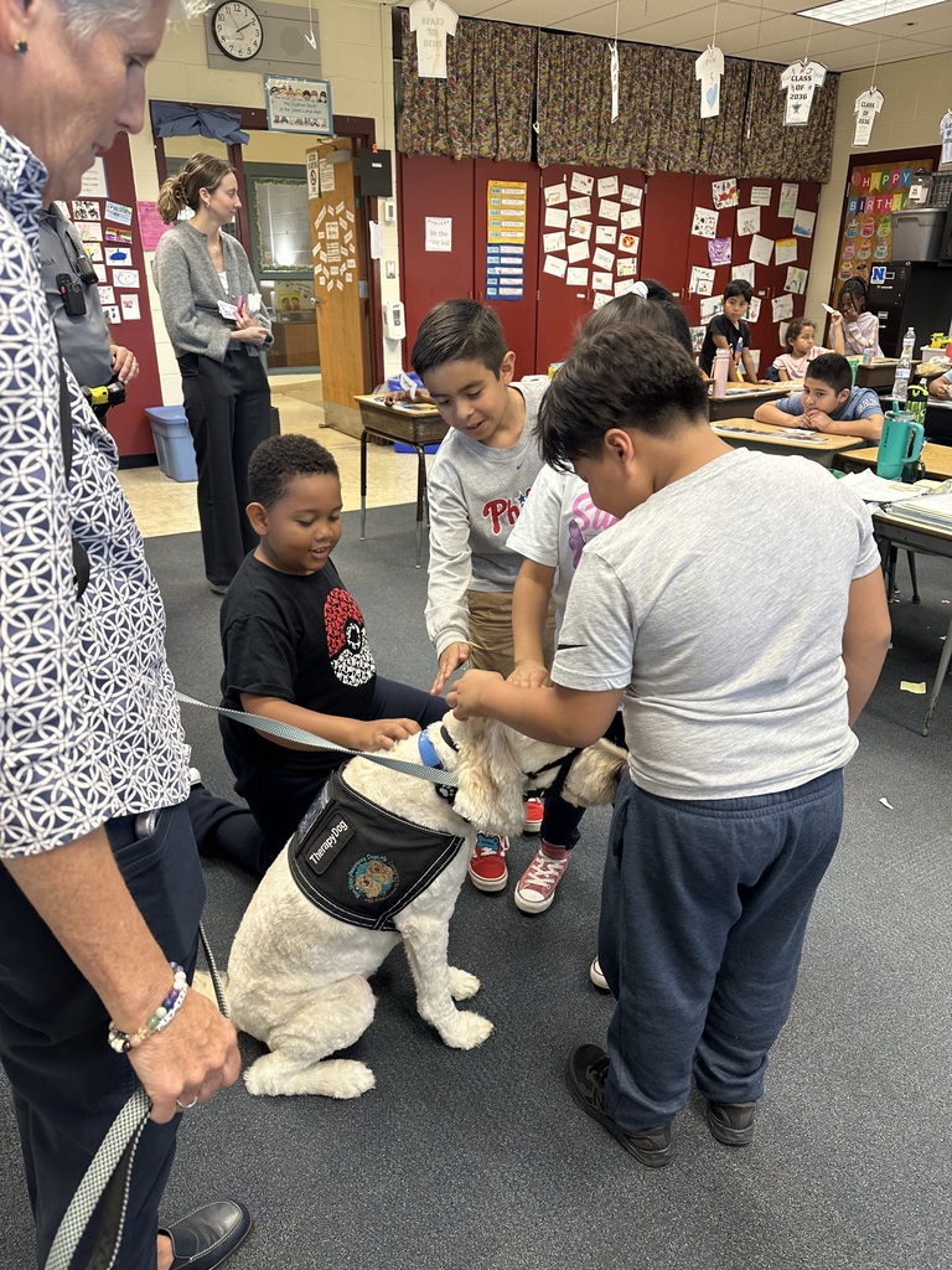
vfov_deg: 71.6
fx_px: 880
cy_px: 635
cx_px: 476
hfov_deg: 56.8
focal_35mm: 24
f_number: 1.78
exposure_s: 1/60
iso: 160
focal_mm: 6.86
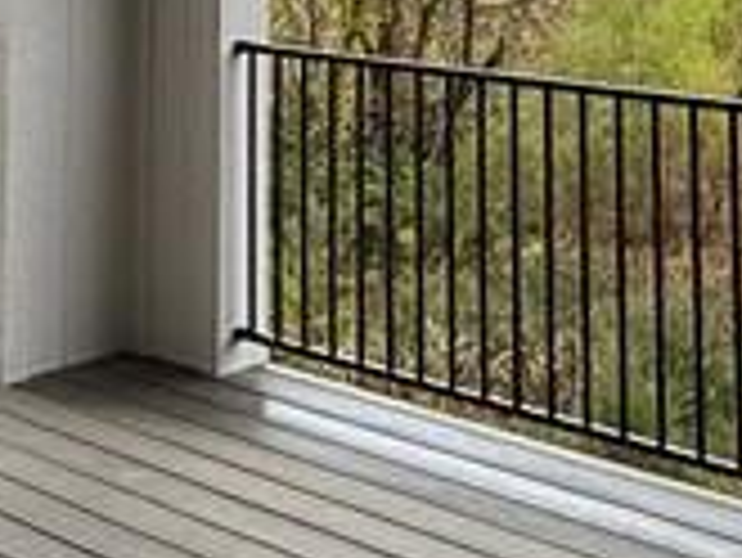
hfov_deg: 22.5
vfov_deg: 15.0
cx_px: 427
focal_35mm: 87
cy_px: -410
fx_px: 1866
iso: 50
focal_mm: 2.22
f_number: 2.2
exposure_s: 1/286
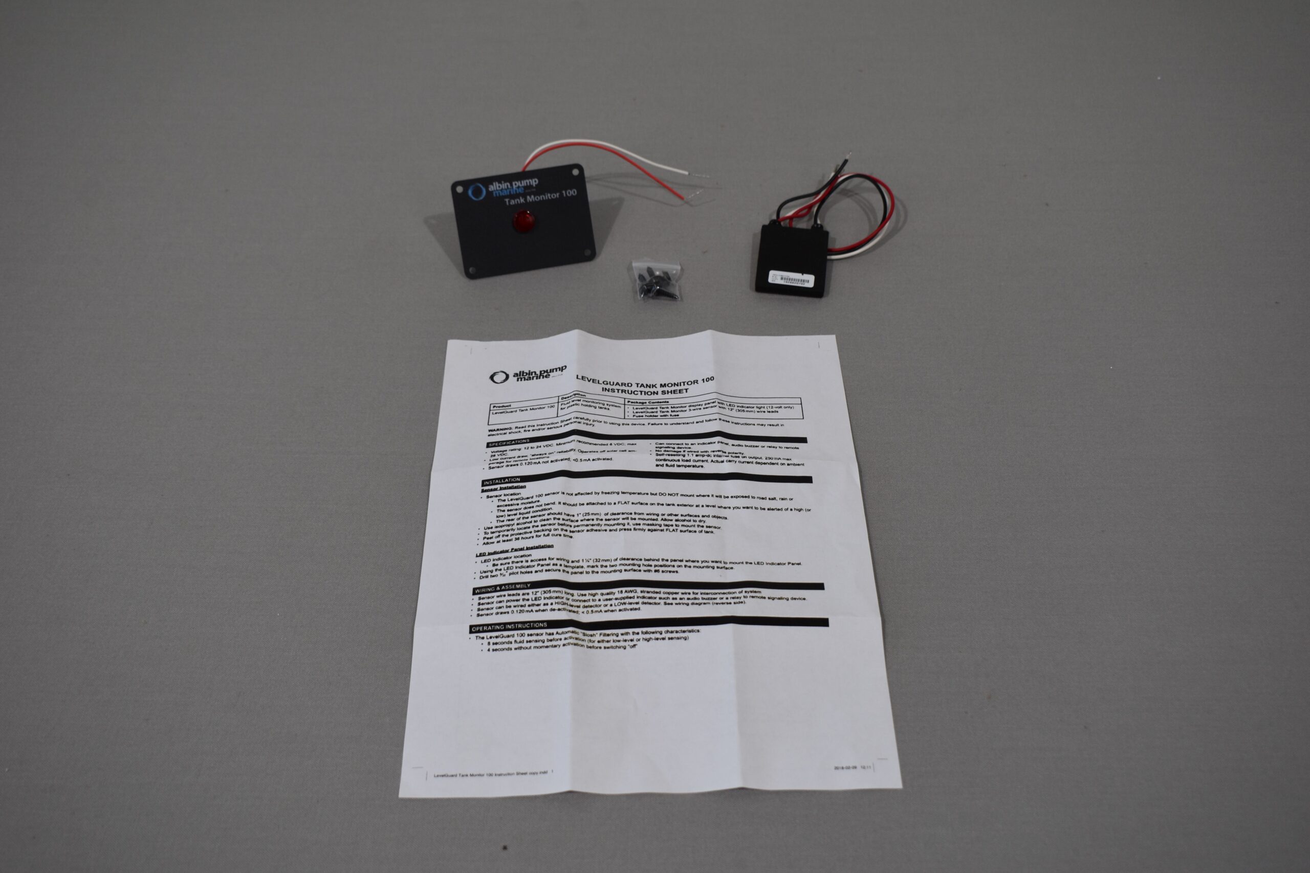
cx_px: 655
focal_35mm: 42
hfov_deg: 46.4
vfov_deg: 31.9
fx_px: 1528
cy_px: 436
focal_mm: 28
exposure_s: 1/125
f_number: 5.6
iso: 220
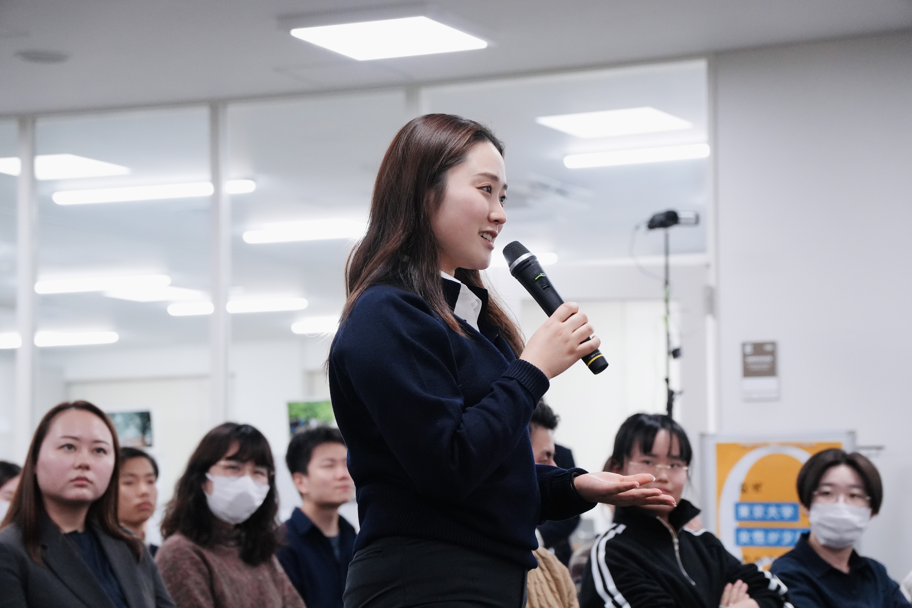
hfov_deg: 19.5
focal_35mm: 105
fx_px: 2660
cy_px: 304
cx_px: 456
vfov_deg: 13.0
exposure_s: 1/320
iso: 4000
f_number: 4.5
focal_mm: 70
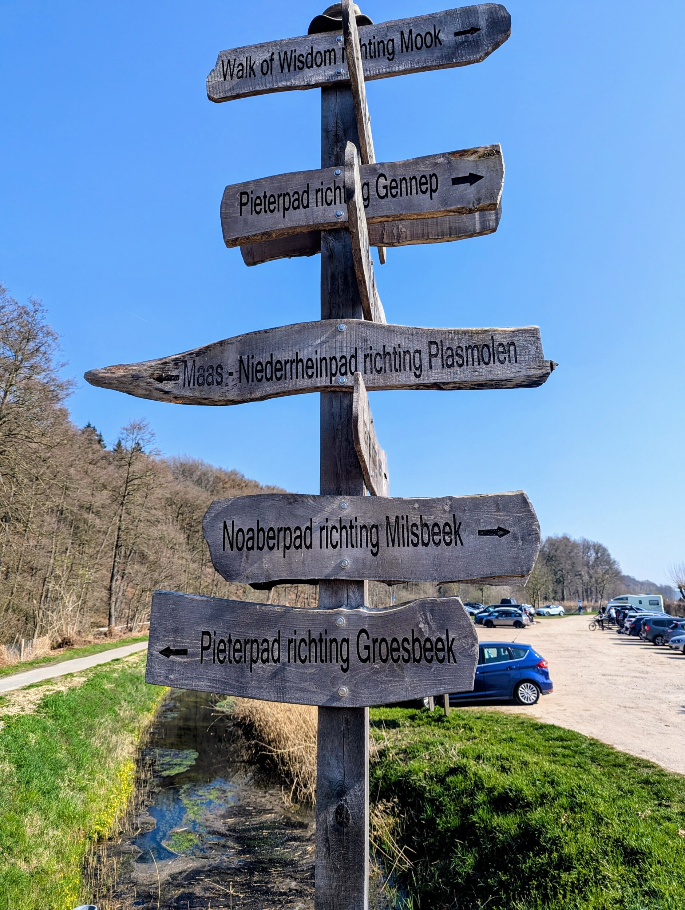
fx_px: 632
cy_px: 455
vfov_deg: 71.5
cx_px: 342
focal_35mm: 24
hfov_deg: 56.9
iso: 44
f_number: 1.85
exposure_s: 1/1397
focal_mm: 6.81
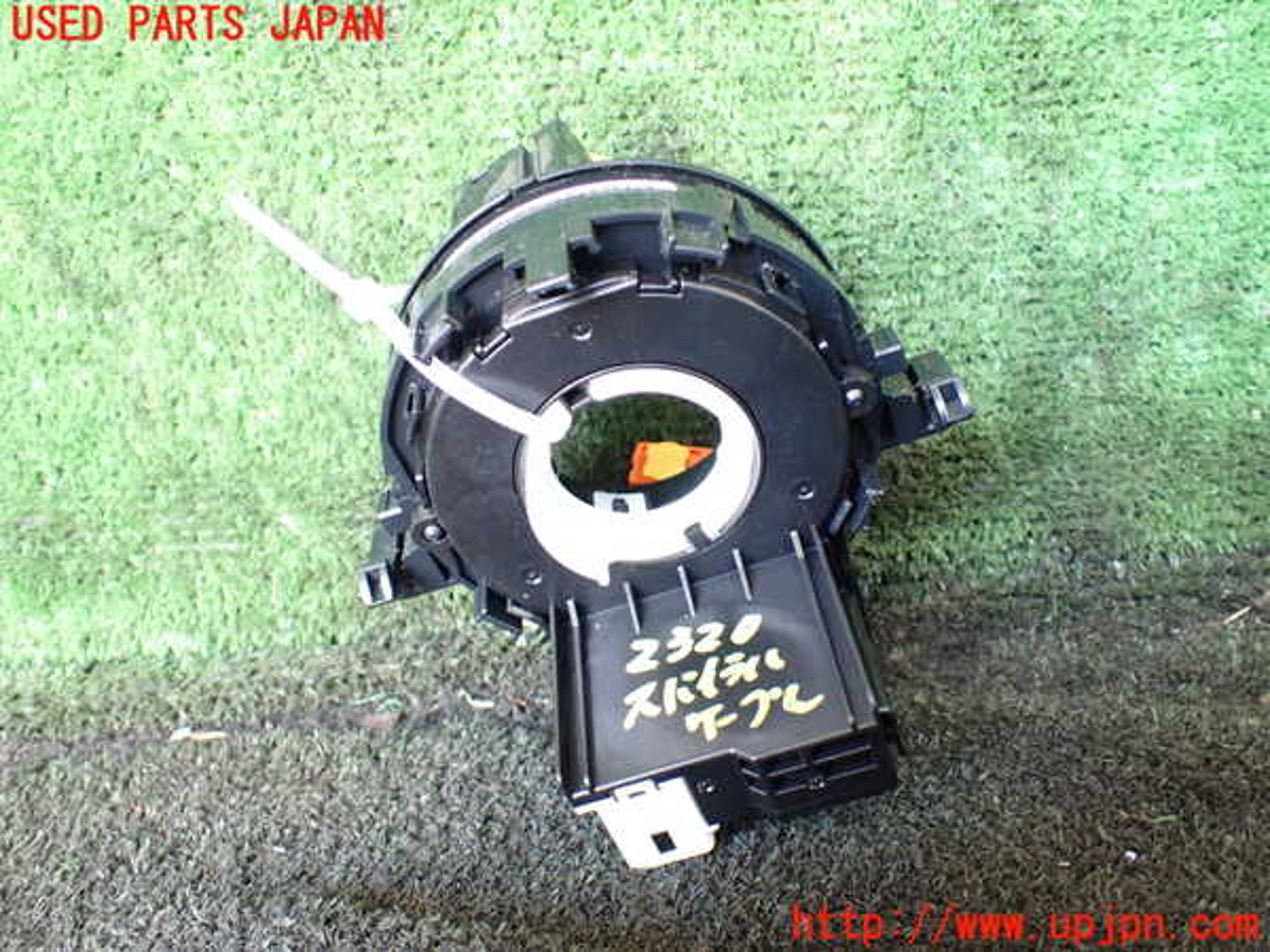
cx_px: 635
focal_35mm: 30
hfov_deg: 60.0
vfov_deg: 46.8
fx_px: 1101
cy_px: 476
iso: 800
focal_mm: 5.4
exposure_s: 1/50
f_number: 2.3
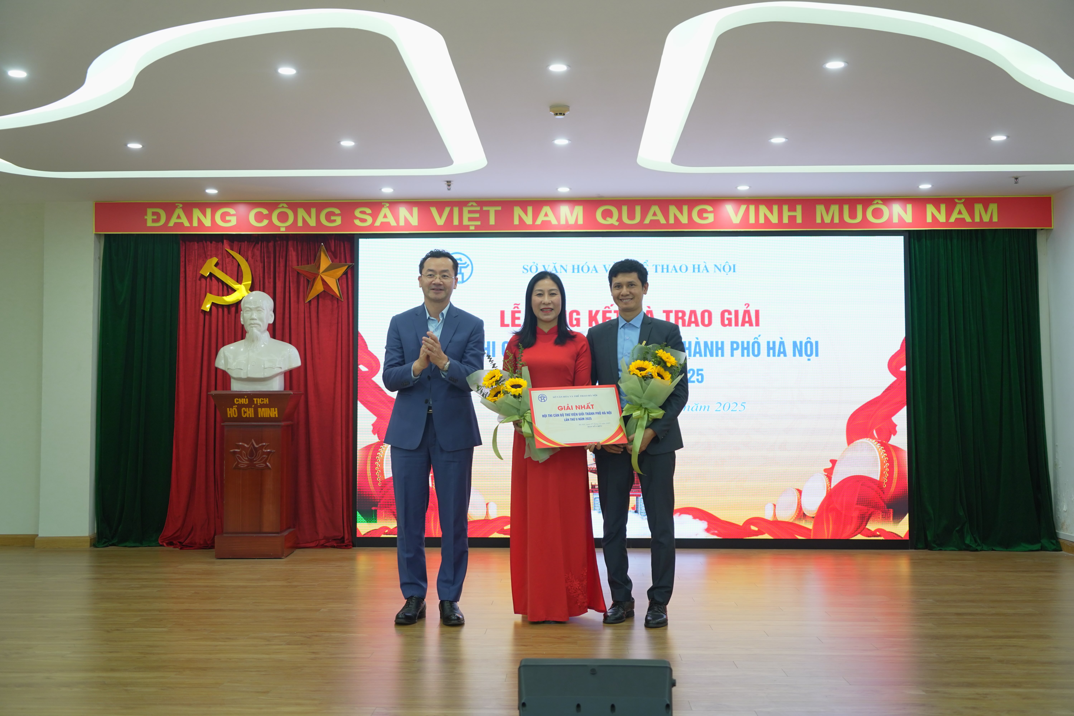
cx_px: 537
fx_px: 1104
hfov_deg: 51.9
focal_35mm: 37
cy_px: 358
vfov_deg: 35.9
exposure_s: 1/125
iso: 640
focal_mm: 37
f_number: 3.5
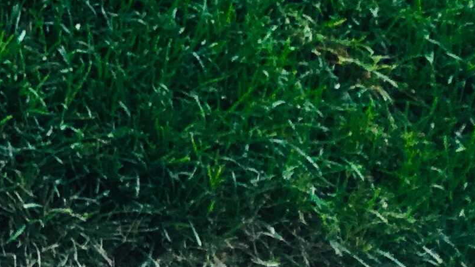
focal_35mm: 160
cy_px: -476
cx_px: -547
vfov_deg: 7.0
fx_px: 2015
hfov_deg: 11.7
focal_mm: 4.15
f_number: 2.2
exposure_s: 1/120
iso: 25
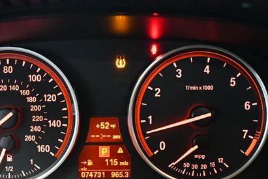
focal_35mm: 56
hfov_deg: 35.4
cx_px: 99
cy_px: 107
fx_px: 417
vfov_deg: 24.2
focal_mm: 18
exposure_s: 1/60
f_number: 3.5
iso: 6400
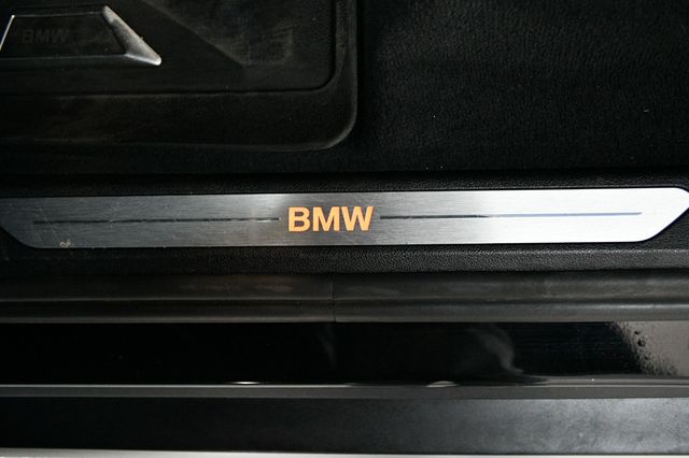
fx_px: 516
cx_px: 344
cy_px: 229
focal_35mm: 27
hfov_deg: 67.4
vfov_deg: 47.9
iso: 3200
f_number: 3.5
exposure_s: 1/80
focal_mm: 18
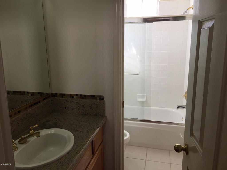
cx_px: 114
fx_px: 190
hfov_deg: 61.7
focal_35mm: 29
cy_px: 85
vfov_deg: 48.2
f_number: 2.2
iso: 40
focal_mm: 4.15
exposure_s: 1/60
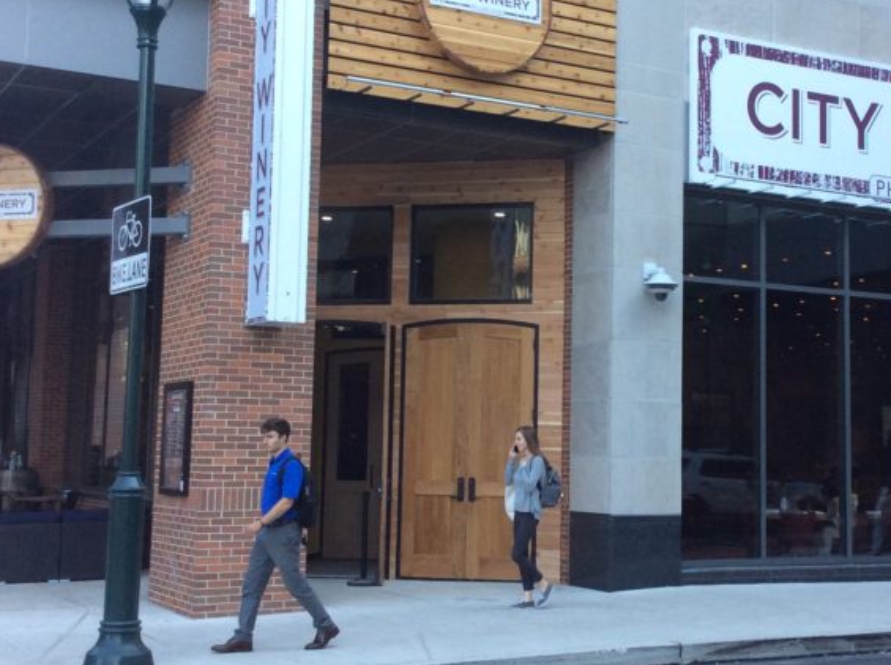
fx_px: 1491
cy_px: 294
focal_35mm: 58
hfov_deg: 33.1
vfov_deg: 25.2
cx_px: 577
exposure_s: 1/120
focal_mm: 3.3
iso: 40
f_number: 2.4
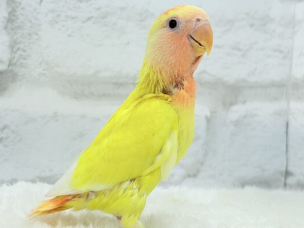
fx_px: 553
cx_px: 126
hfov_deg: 30.7
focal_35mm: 63
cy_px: 108
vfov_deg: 23.3
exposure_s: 1/50
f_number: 1.6
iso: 25
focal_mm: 5.96
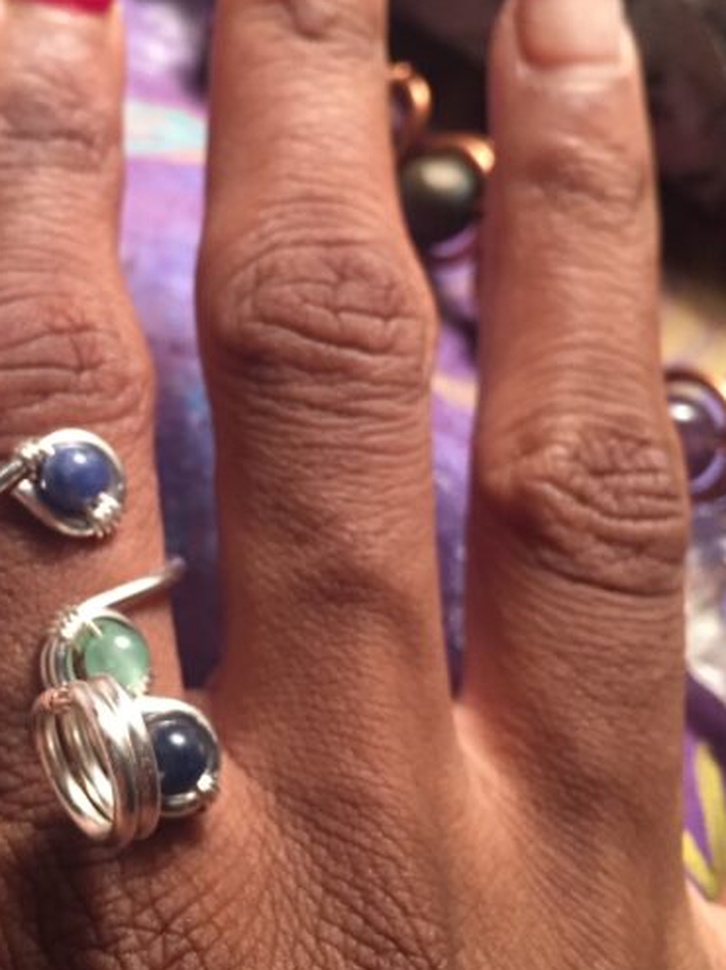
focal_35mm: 47
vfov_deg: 40.4
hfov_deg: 30.5
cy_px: 432
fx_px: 1315
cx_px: 220
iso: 250
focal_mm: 4.15
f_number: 2.2
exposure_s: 1/24
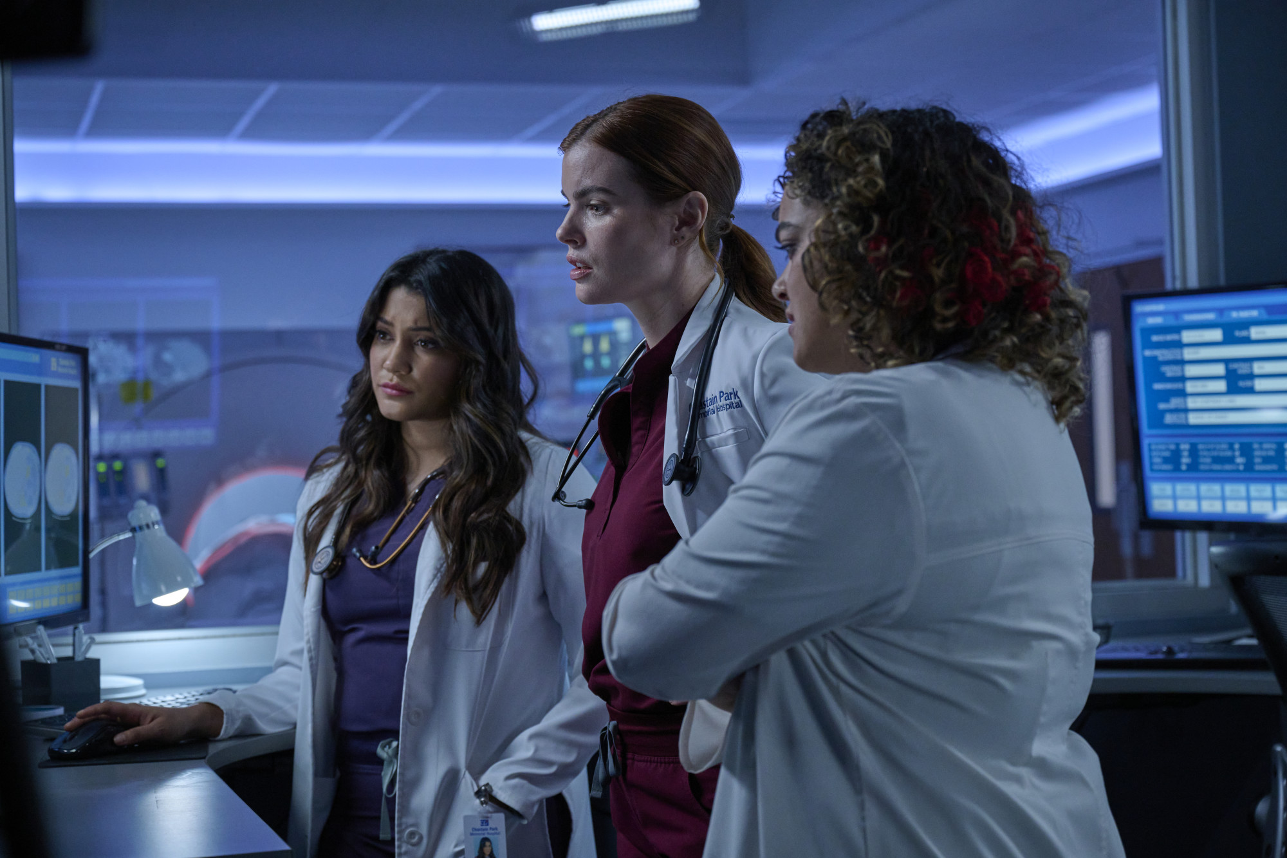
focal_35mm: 61
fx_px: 2180
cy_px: 429
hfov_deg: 32.9
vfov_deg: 22.3
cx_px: 644
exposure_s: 1/160
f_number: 4
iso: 2500
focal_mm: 61
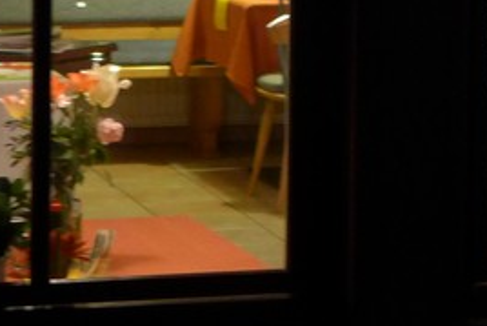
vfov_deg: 6.0
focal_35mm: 229
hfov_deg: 9.0
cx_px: 409
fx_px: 3099
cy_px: -81
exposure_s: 1/15
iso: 400
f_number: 2
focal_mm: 11.8
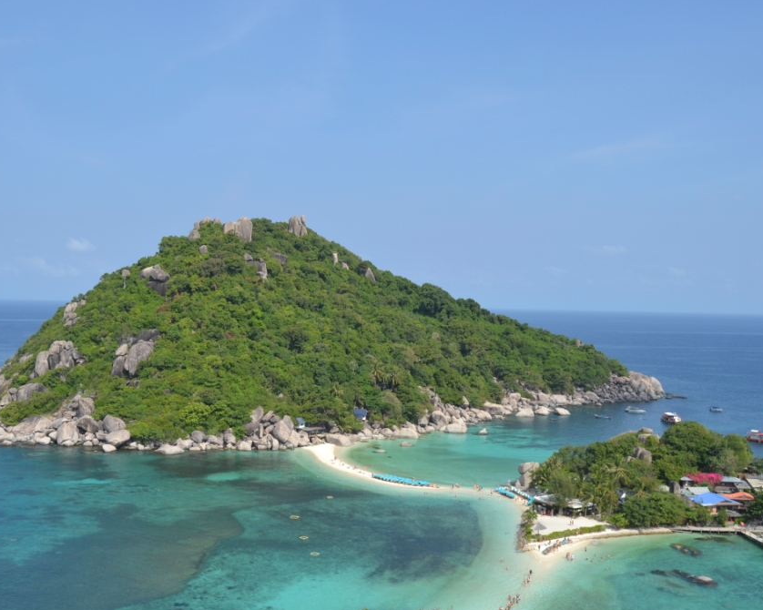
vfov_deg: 37.7
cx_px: 339
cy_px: 307
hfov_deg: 46.2
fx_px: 893
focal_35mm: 40
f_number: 8
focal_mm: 23
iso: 100
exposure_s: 1/250
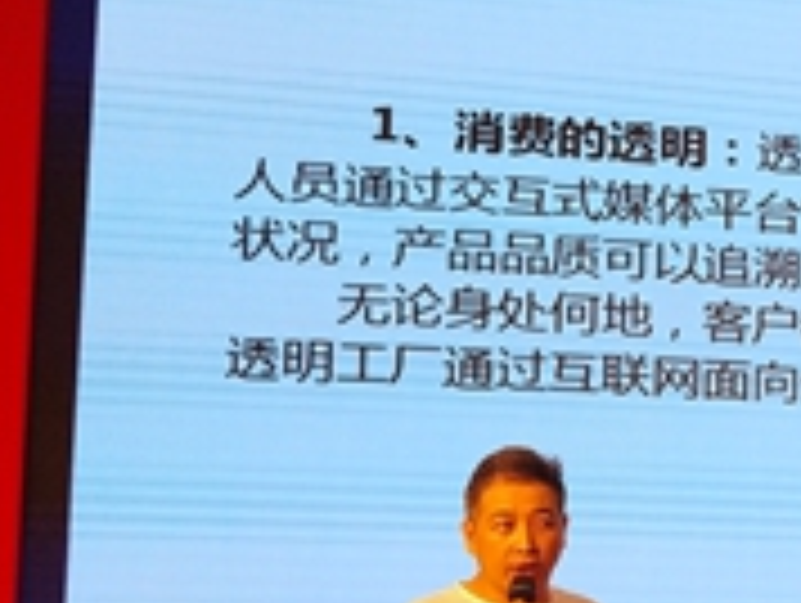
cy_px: 495
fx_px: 2340
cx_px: 976
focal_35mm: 101
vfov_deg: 14.6
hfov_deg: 18.4
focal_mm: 3.95
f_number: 1.8
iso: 62
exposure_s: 1/100
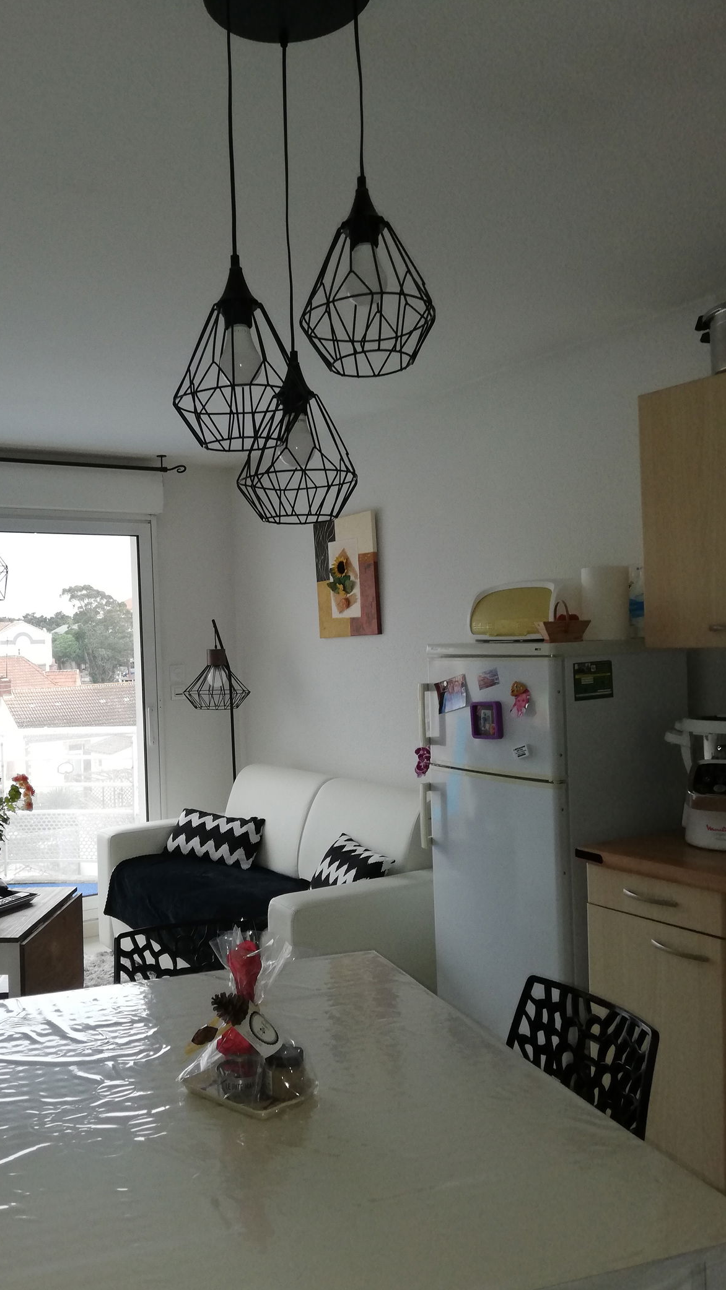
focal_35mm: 29
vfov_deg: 66.1
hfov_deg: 39.7
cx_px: 241
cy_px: 653
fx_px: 993
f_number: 2.2
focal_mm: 3.81
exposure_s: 1/33.3
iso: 160
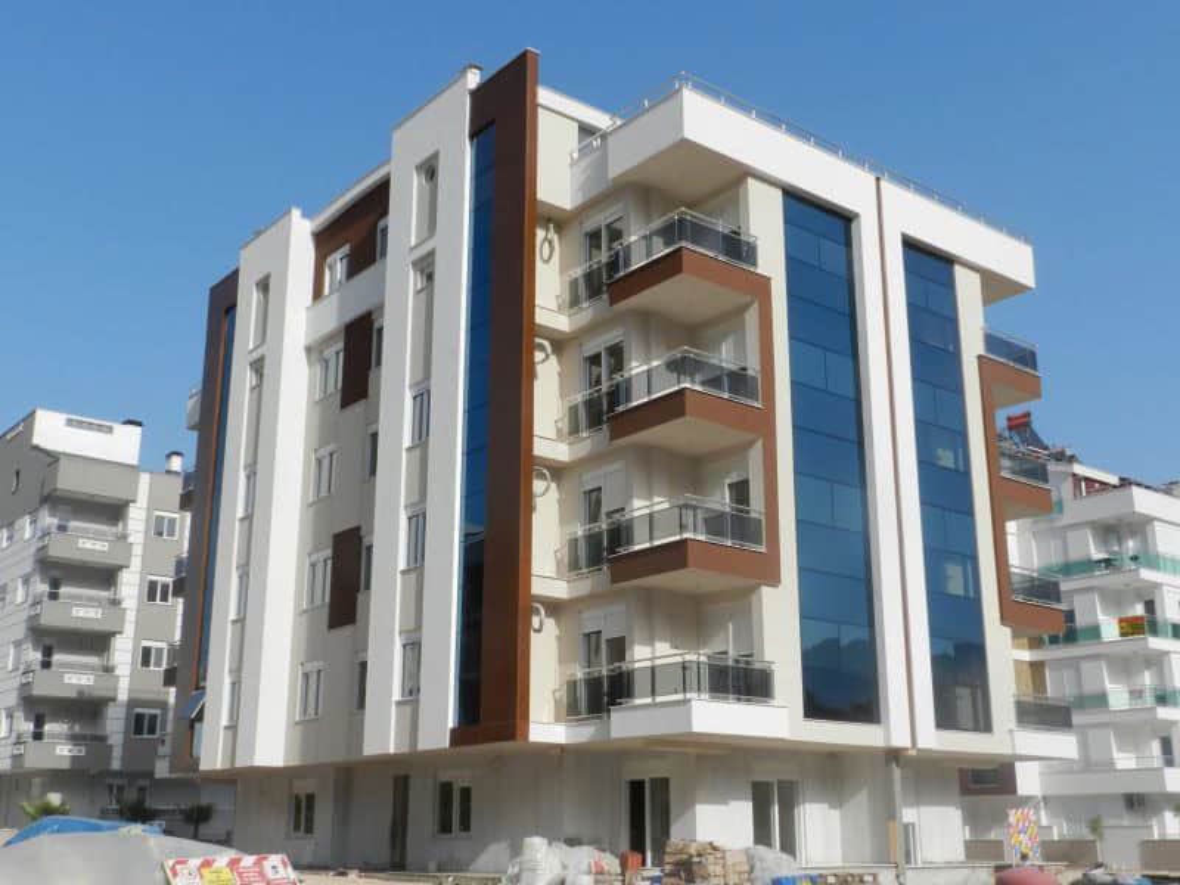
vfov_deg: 37.7
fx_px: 1295
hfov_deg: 49.0
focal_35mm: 38
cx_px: 590
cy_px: 442
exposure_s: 1/800
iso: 160
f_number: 5.6
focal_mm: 6.7
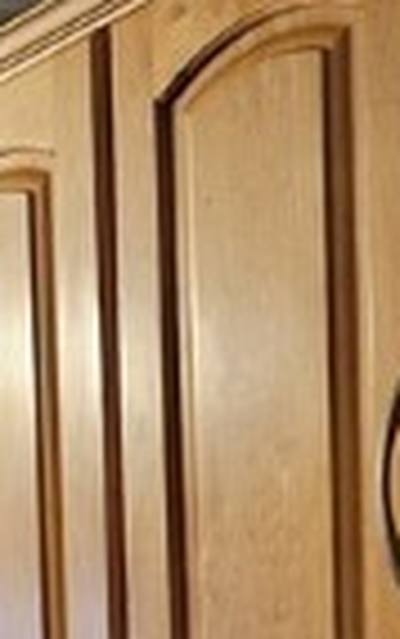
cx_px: -373
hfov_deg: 9.4
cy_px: 1143
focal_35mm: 132
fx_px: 2298
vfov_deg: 14.1
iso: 200
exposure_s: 1/120
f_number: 1.8
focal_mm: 5.4
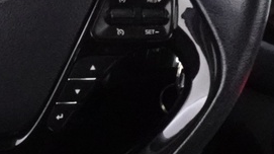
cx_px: 62
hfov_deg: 15.4
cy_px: 157
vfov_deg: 8.7
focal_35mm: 139
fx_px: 1009
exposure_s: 1/8
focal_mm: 4.25
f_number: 3.5
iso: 800
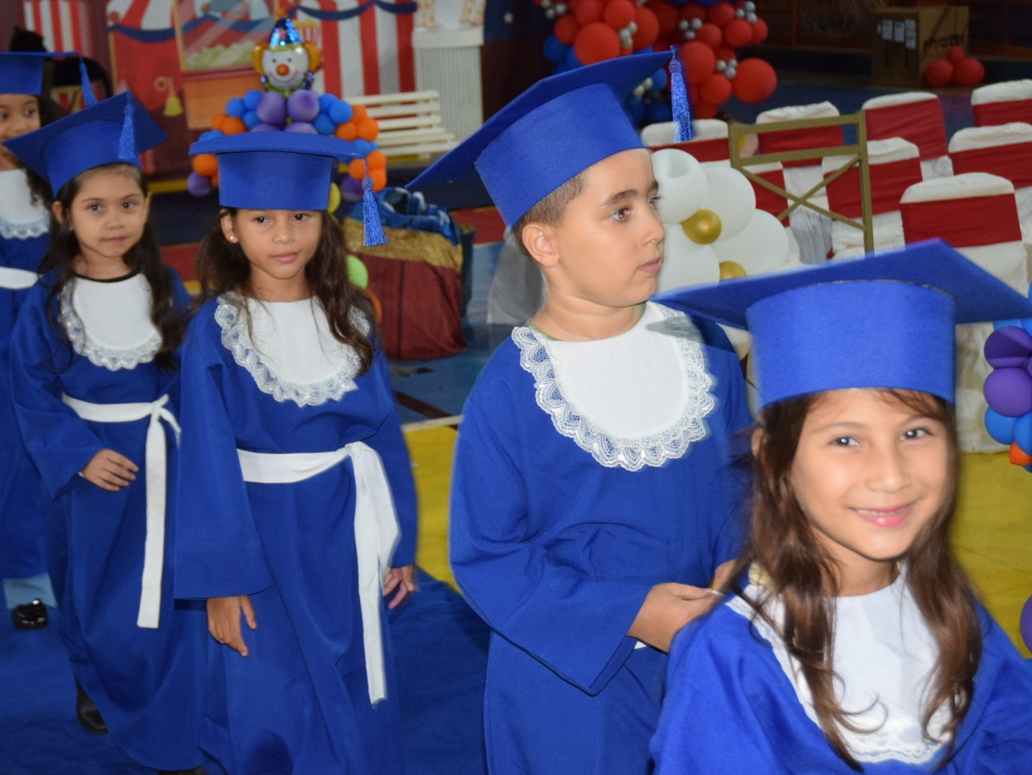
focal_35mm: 66
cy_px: 308
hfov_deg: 29.2
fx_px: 1959
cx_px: 314
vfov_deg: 22.3
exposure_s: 1/60
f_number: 4
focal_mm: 31
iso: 1100
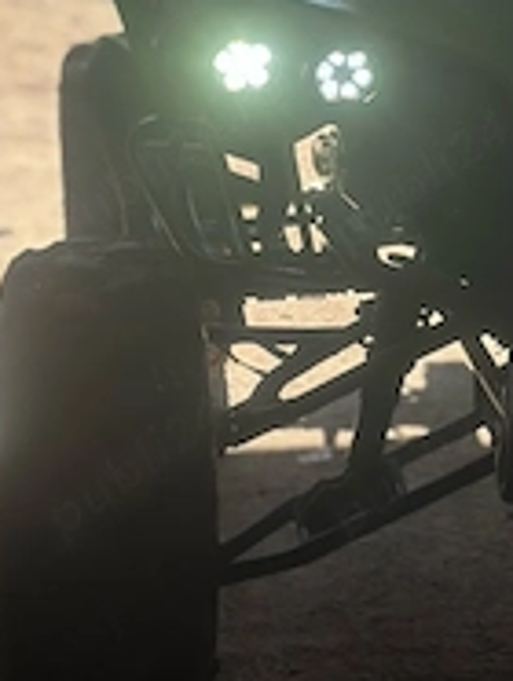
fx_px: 2031
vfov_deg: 19.0
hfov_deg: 14.2
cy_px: 205
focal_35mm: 103
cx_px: 524
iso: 80
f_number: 1.78
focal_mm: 6.86
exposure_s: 1/1453
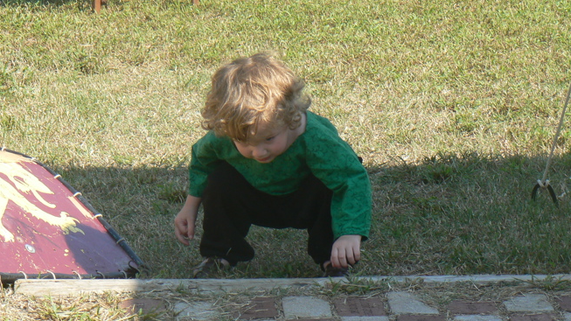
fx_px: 3255
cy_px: 223
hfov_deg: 10.0
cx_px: 271
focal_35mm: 215
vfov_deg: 5.6
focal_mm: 26.8
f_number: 5.6
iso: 80
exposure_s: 1/250
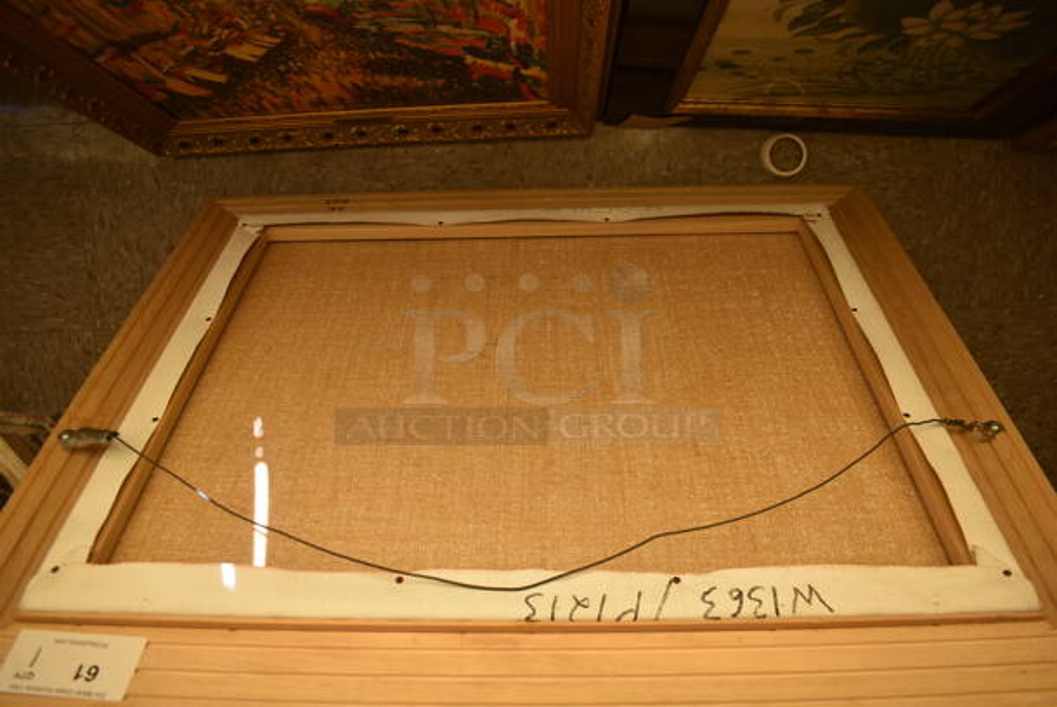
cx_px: 528
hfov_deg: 67.3
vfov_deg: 48.0
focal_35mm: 27
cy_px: 354
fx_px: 793
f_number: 4.5
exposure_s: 1/250
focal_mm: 18
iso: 400
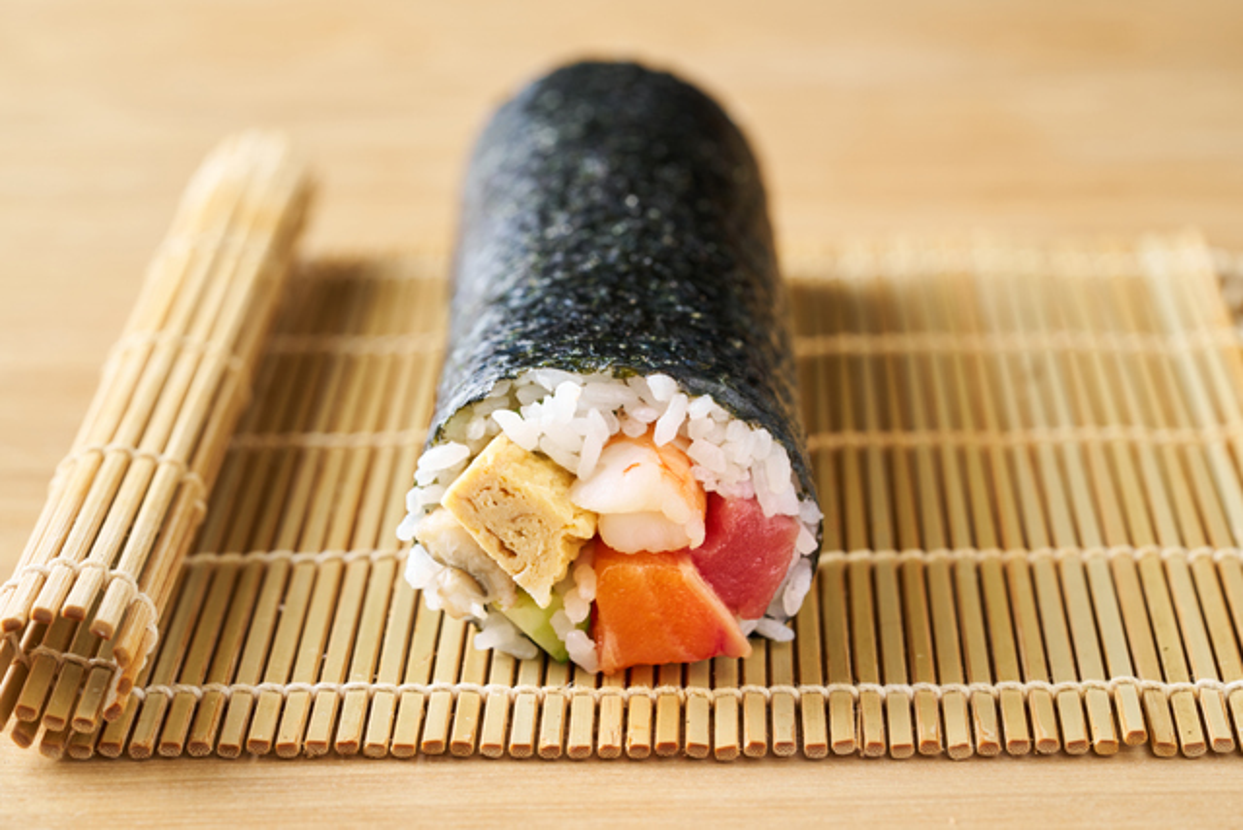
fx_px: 3108
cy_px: 415
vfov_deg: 15.2
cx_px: 622
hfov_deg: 22.6
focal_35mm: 90
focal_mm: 90
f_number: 7.1
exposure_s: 1/125
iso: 320
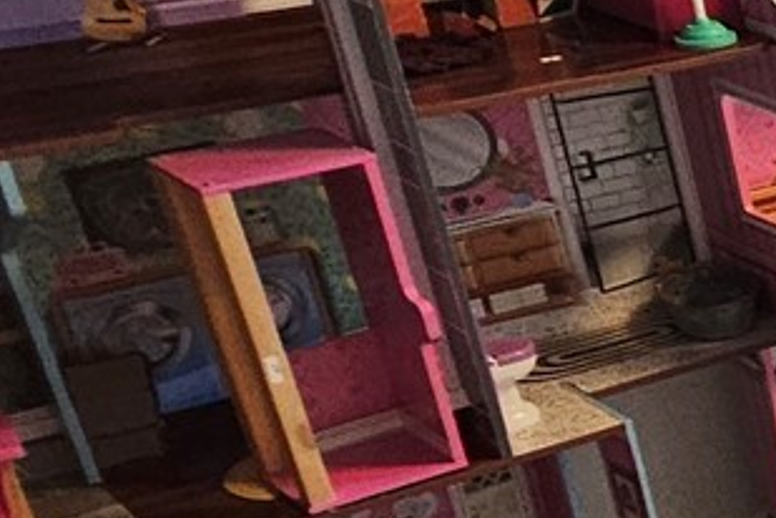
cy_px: 387
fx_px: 1811
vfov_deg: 16.2
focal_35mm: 84
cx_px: 1919
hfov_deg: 14.4
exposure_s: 1/60
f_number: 2.2
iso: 250
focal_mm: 2.2
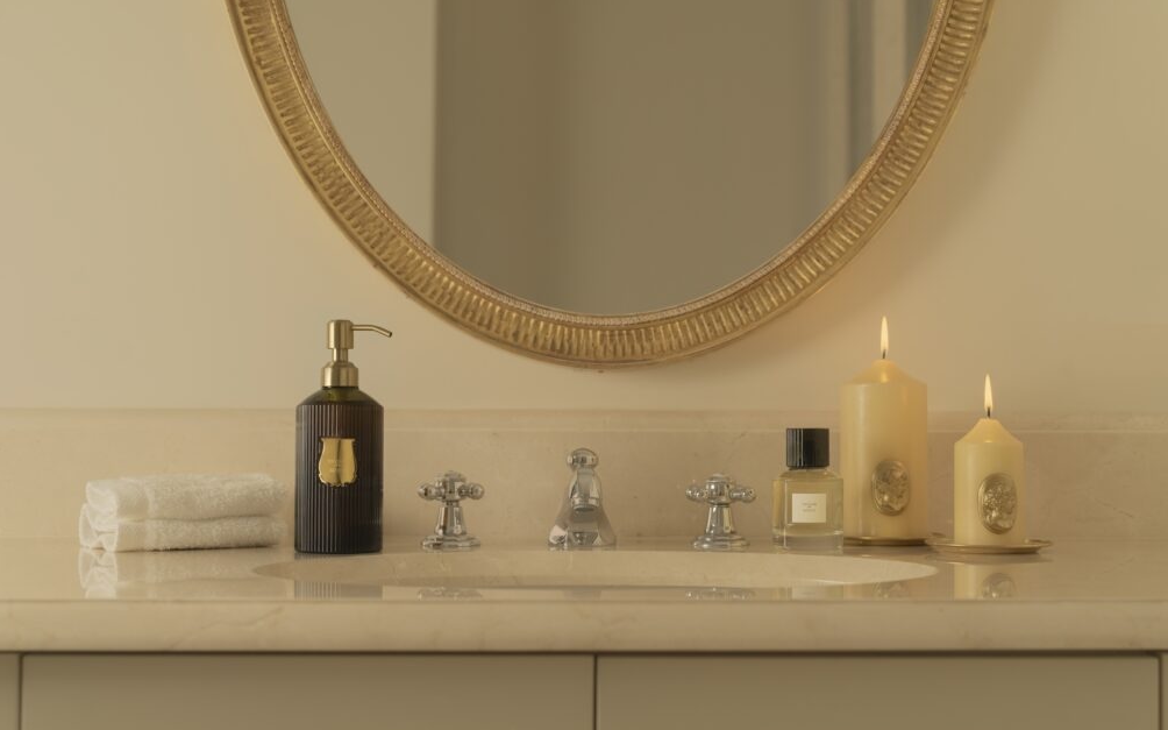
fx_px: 1655
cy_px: 393
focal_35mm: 52
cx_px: 592
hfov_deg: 38.9
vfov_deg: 24.9
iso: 250
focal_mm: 50
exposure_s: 1/400
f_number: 3.5
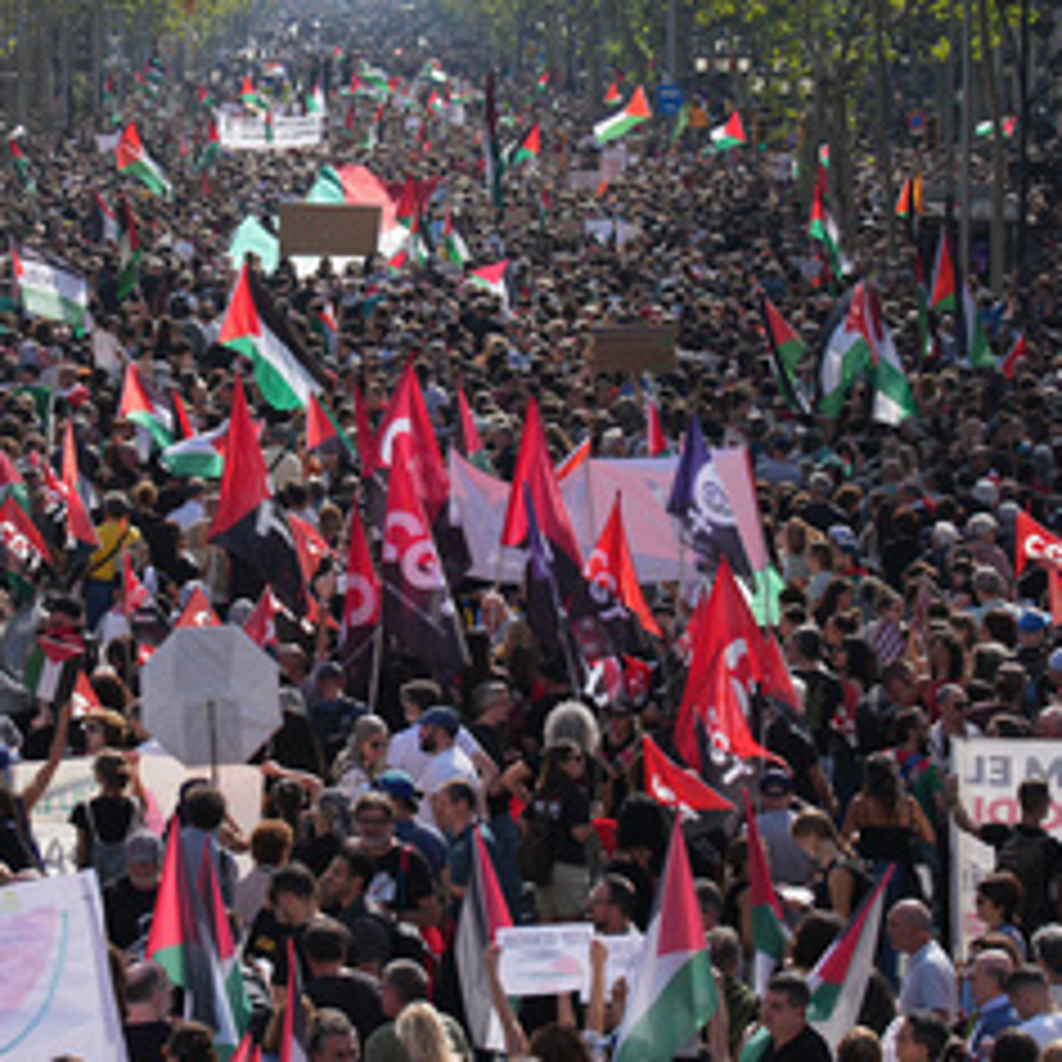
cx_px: 346
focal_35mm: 129
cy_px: 389
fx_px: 4478
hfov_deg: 13.5
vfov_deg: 13.5
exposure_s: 1/800
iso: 200
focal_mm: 70
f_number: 5.6
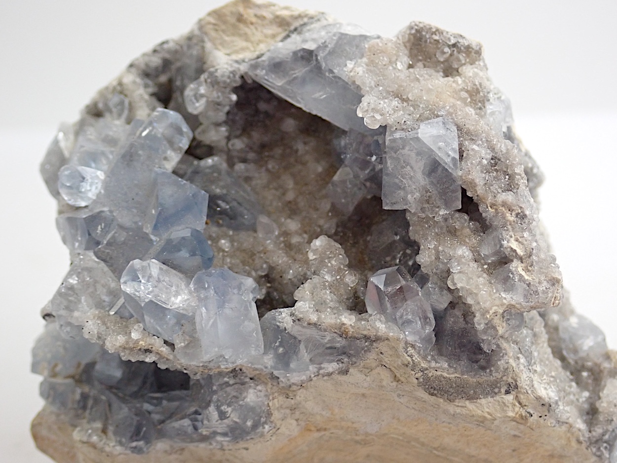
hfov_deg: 25.3
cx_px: 308
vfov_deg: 19.1
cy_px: 232
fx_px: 1373
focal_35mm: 77
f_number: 4.1
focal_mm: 13.65
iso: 640
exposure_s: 1/80
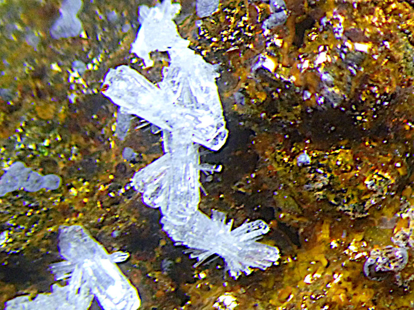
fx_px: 2392
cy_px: 155
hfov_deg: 9.9
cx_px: 207
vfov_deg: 7.4
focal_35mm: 200
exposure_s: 1/25
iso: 400
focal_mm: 18
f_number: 5.7
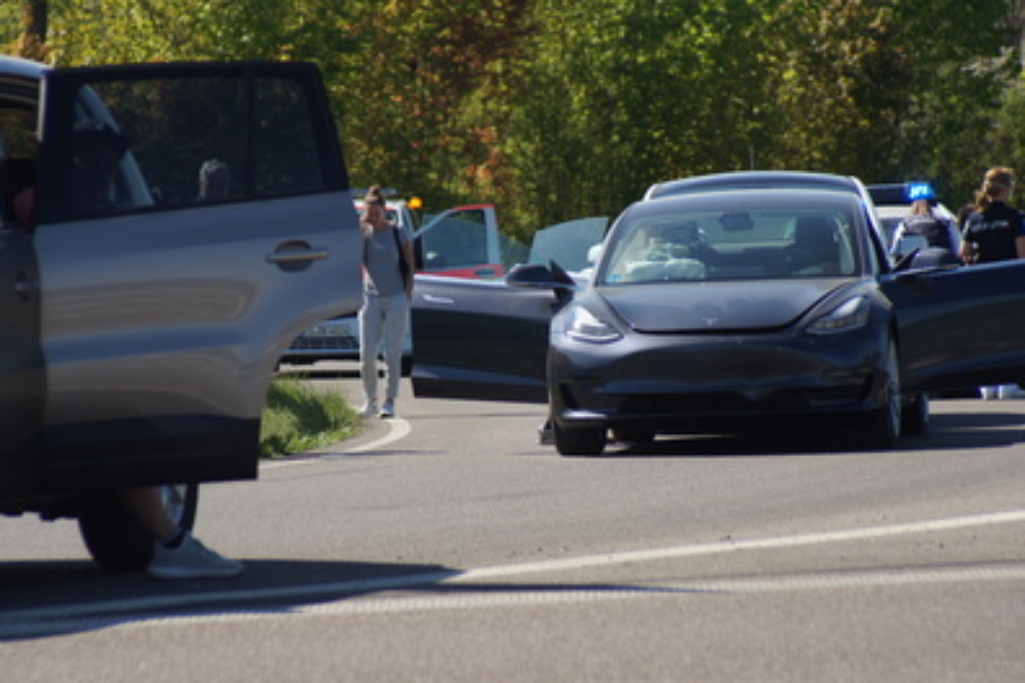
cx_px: 510
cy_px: 342
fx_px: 5822
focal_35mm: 205
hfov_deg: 10.1
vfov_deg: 6.7
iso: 100
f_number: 5.6
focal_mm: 135
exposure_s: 1/250
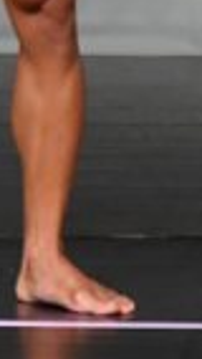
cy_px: -71
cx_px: 27
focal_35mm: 2143
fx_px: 20382
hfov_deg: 0.6
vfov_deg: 1.0
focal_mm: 250
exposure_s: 1/400
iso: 4000
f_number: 5.6
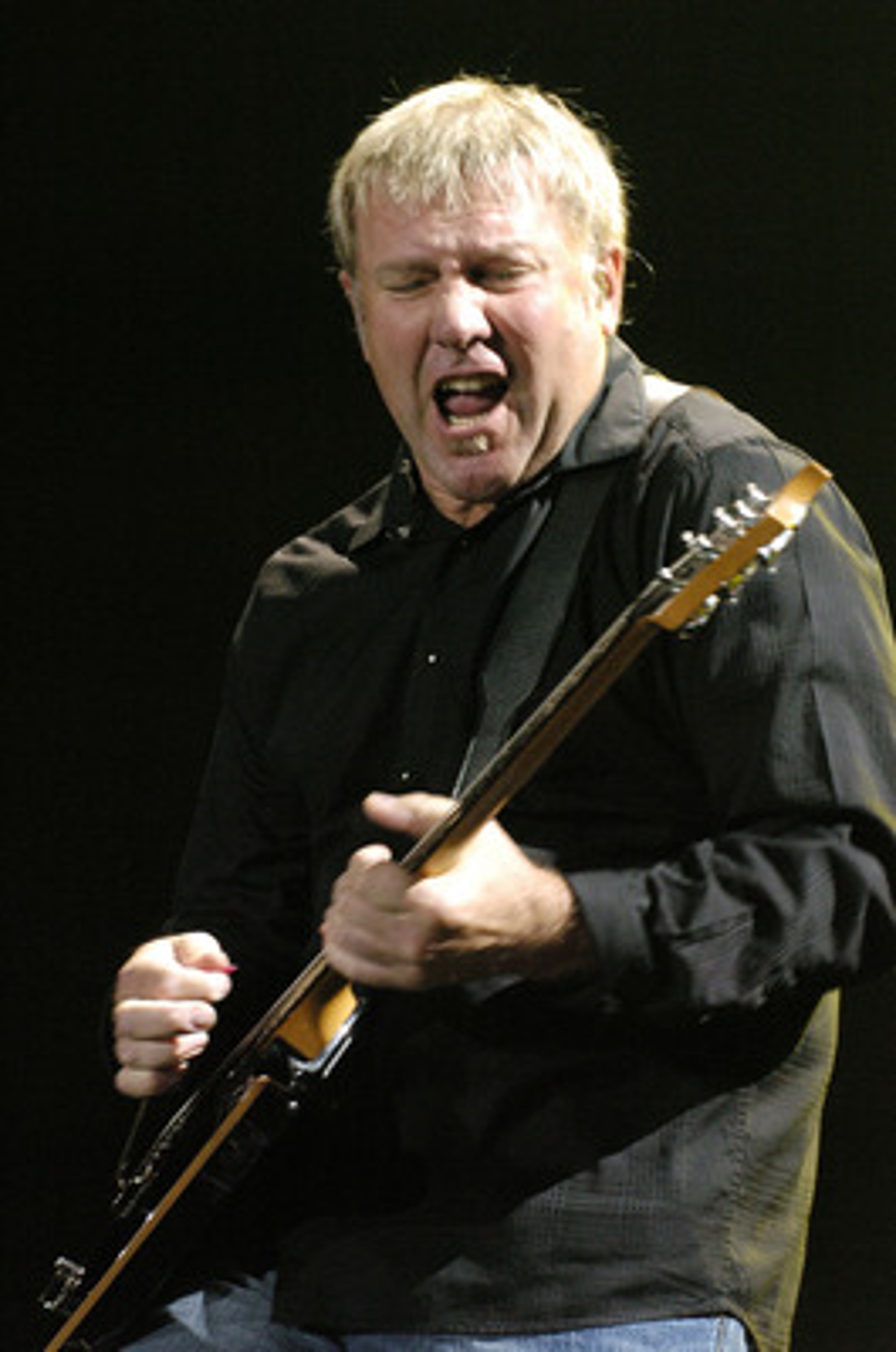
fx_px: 7592
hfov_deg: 6.8
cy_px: 676
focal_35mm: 202
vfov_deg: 10.2
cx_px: 448
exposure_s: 1/125
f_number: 5.6
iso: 1000
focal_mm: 135
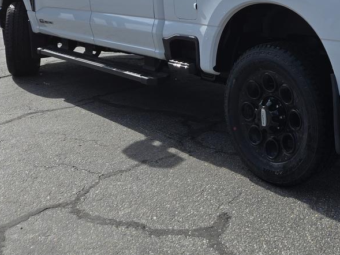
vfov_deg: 27.8
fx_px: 491
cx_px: 297
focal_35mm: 50
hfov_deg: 36.2
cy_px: 14
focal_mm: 5.4
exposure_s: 1/2145
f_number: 1.8
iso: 25
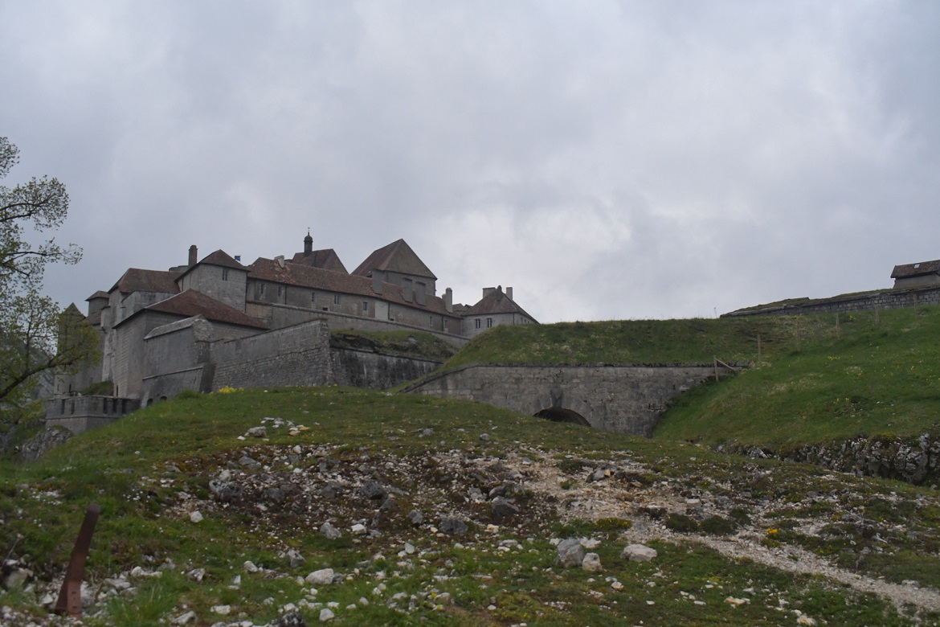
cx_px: 470
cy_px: 314
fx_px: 888
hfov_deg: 55.8
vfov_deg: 38.9
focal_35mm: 34
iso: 2500
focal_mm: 23
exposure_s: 1/8000
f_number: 9
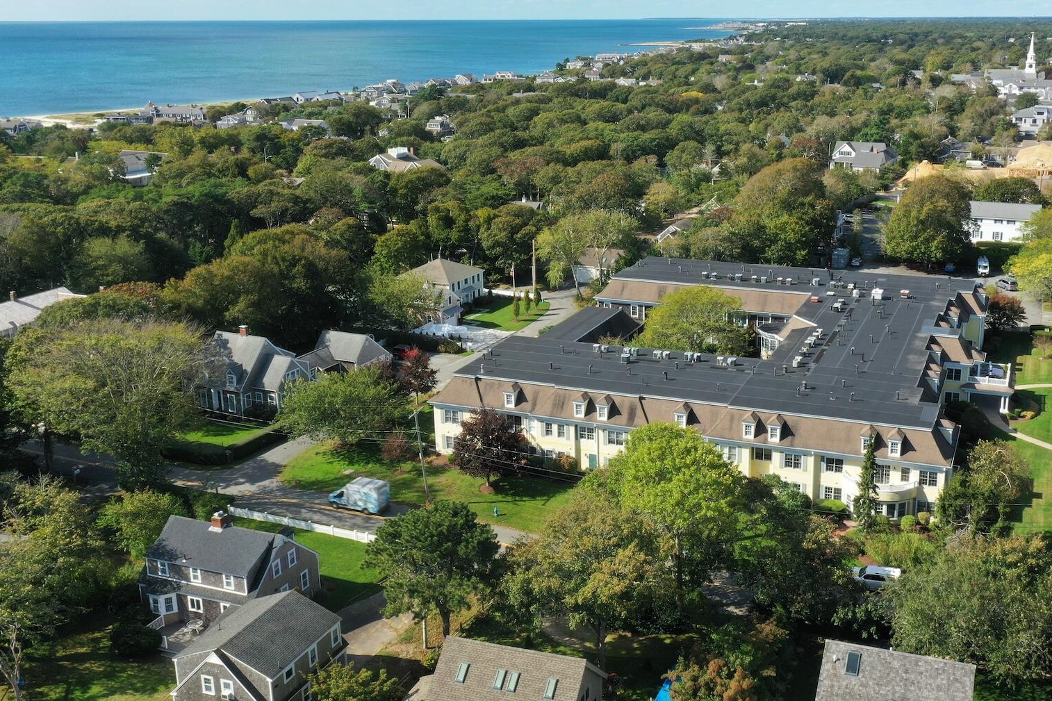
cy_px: 294
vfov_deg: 35.8
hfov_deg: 51.2
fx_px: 1081
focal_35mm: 37
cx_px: 671
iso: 120
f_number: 10
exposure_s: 1/30
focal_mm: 10.26
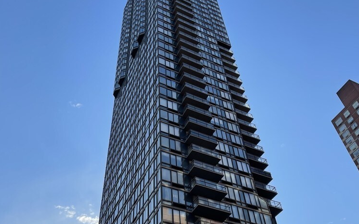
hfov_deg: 52.7
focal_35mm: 37
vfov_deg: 34.2
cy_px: 142
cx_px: 180
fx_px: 362
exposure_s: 1/2203
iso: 32
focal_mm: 5.1
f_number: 1.6
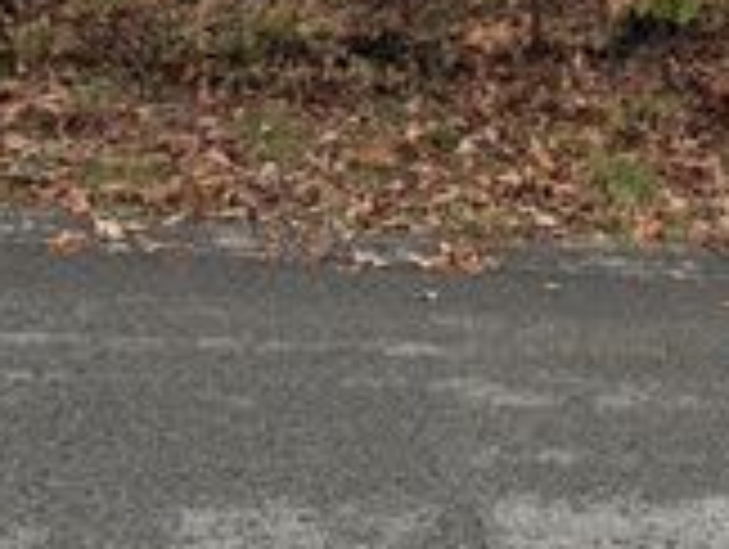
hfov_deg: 22.5
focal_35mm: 74
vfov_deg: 18.1
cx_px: 1030
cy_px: -232
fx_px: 1561
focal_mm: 6.76
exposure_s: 1/342
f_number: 1.78
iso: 80
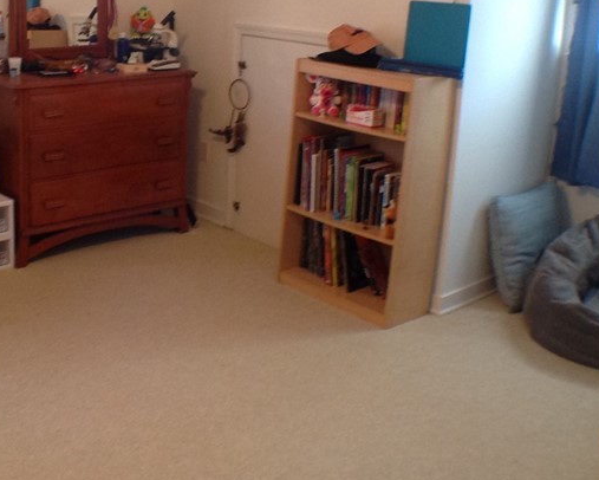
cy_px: 143
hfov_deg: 27.0
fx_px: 1224
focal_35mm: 69
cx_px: 122
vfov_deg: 22.0
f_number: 2.4
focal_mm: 4.28
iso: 160
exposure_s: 1/15
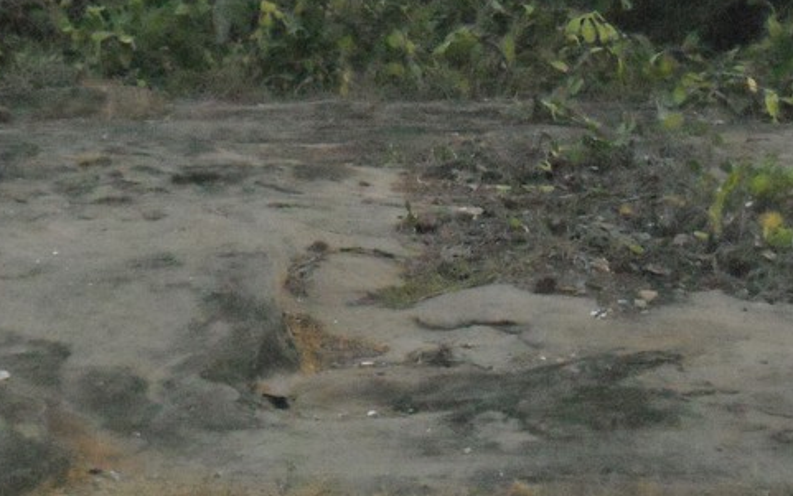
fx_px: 4000
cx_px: 242
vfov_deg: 7.1
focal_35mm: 185
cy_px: 28
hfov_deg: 11.3
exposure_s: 1/125
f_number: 4.7
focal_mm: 17.1
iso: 1600
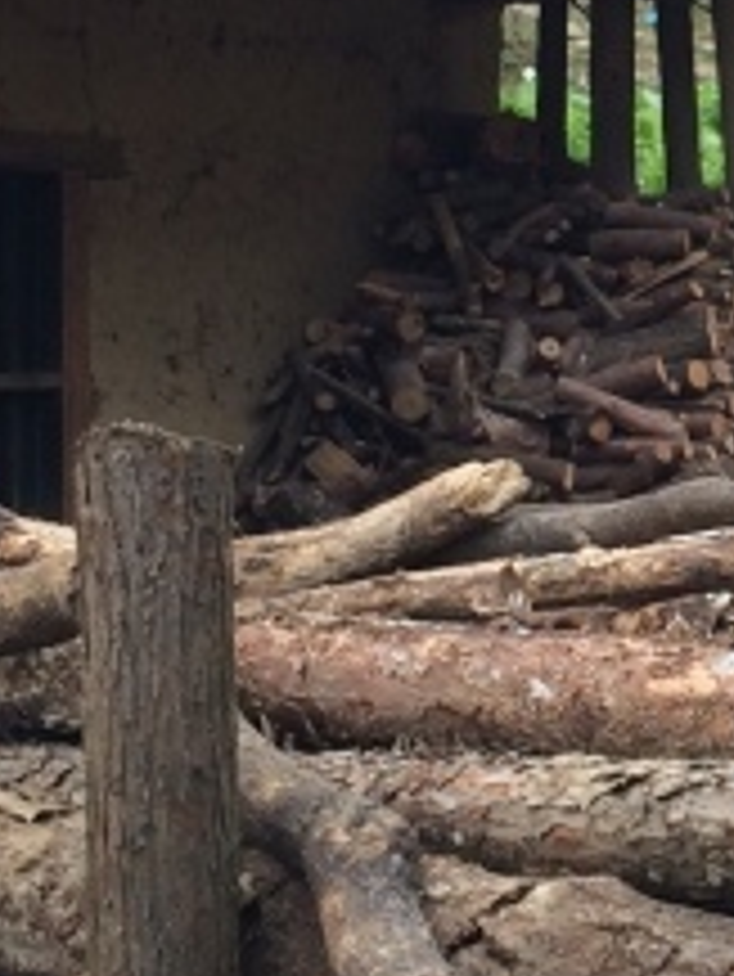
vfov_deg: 14.4
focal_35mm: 137
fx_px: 3869
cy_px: 324
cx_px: 1090
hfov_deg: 10.5
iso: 32
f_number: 2.2
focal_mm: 4.15
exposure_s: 1/181
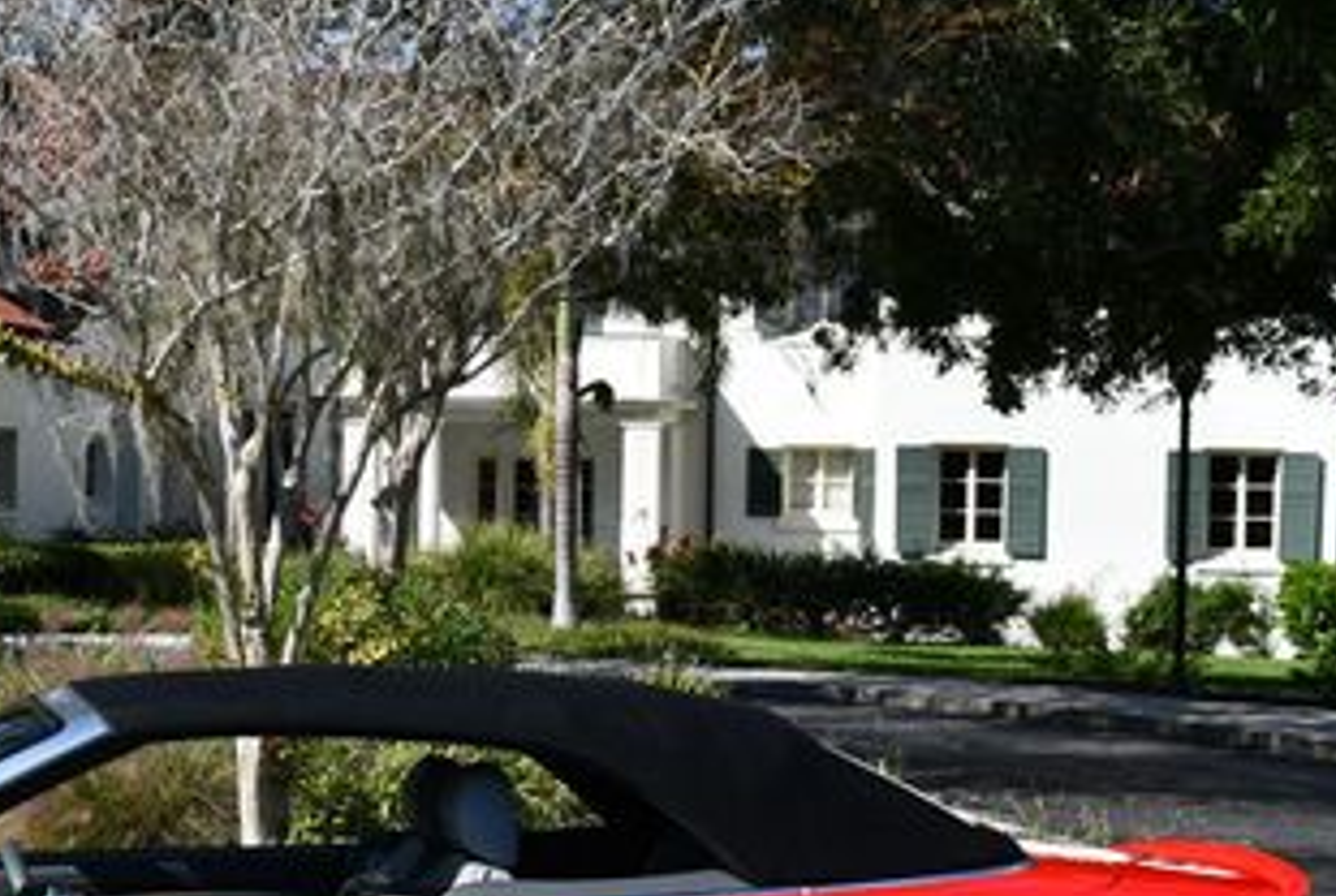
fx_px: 3681
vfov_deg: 13.8
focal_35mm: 99
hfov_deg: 20.3
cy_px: 689
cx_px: 211
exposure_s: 1/250
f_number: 8
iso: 100
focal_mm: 24
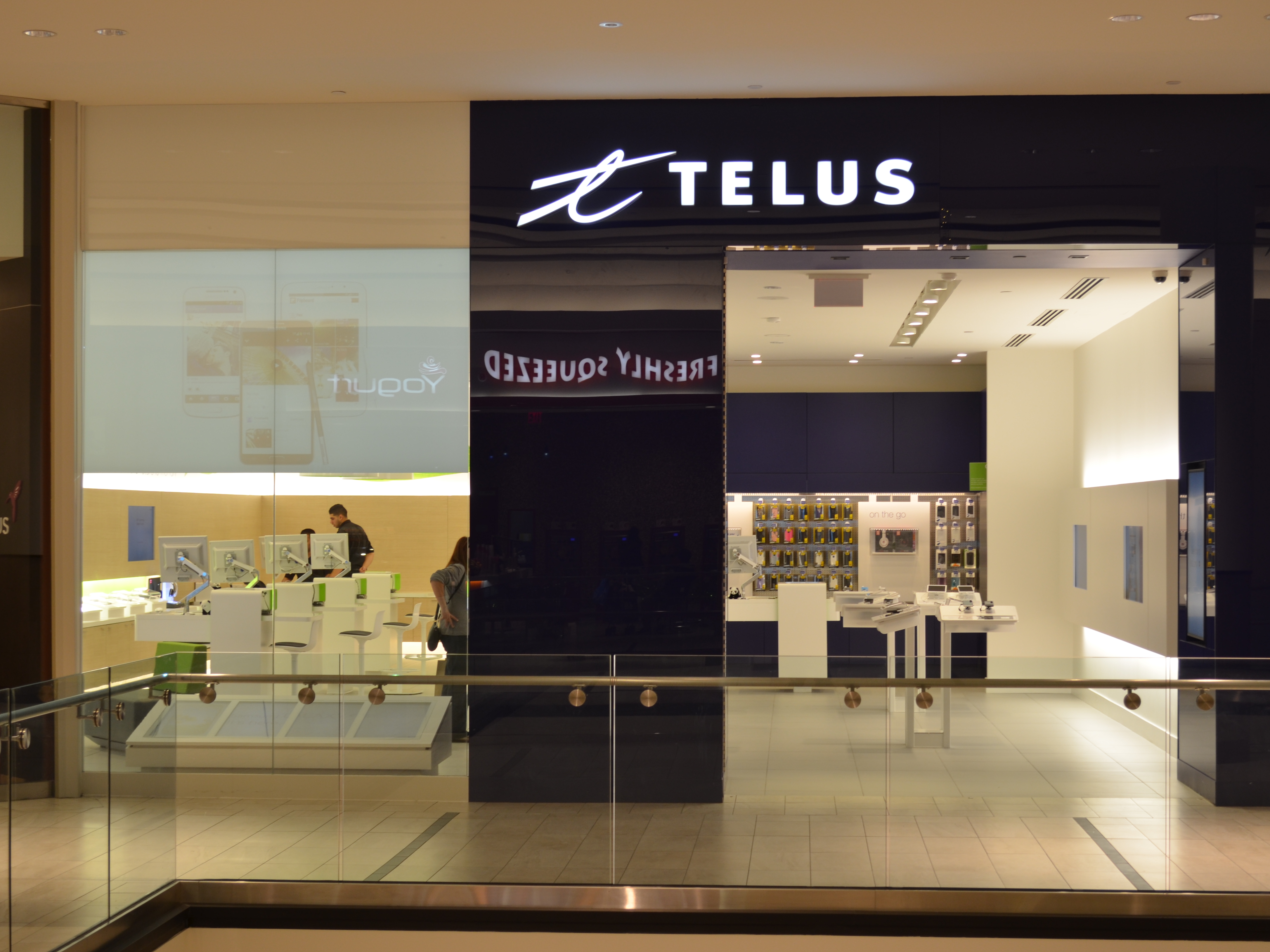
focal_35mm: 62
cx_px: 613
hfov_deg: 31.2
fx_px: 2275
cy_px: 476
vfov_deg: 23.7
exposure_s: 1/25
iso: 200
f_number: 5.6
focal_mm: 38
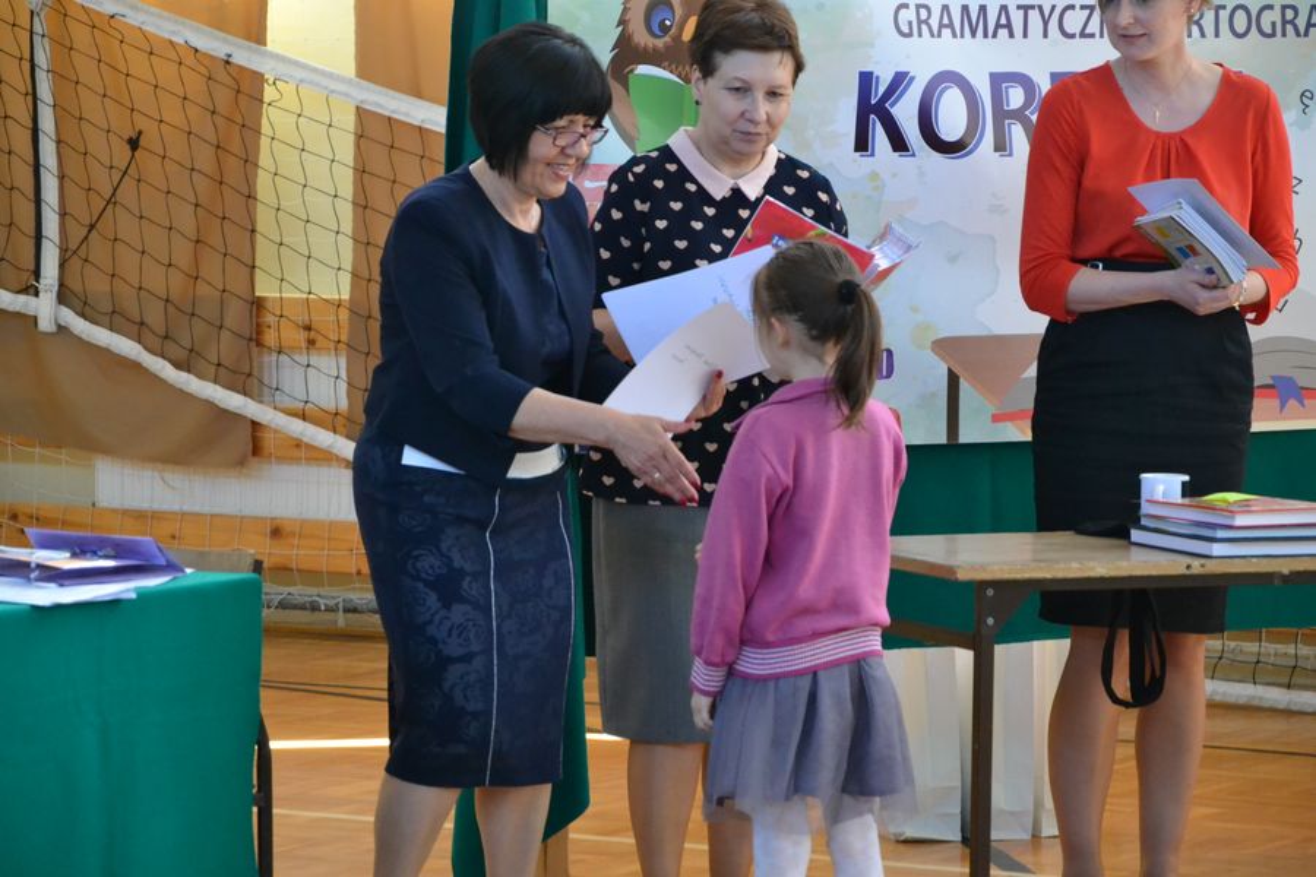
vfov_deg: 8.7
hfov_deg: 13.0
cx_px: 658
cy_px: 438
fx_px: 5757
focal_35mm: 158
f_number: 5.6
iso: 3200
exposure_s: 1/160
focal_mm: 105
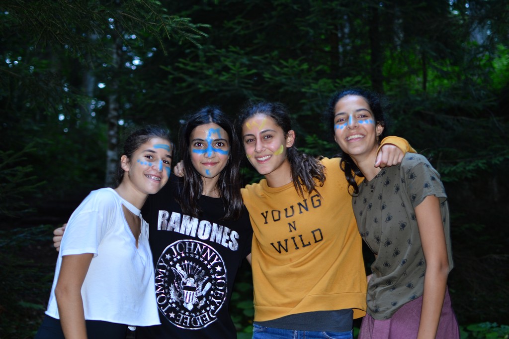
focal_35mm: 52
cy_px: 170
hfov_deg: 37.9
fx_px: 742
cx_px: 254
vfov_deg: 25.7
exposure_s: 1/4
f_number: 1.8
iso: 100
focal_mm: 35
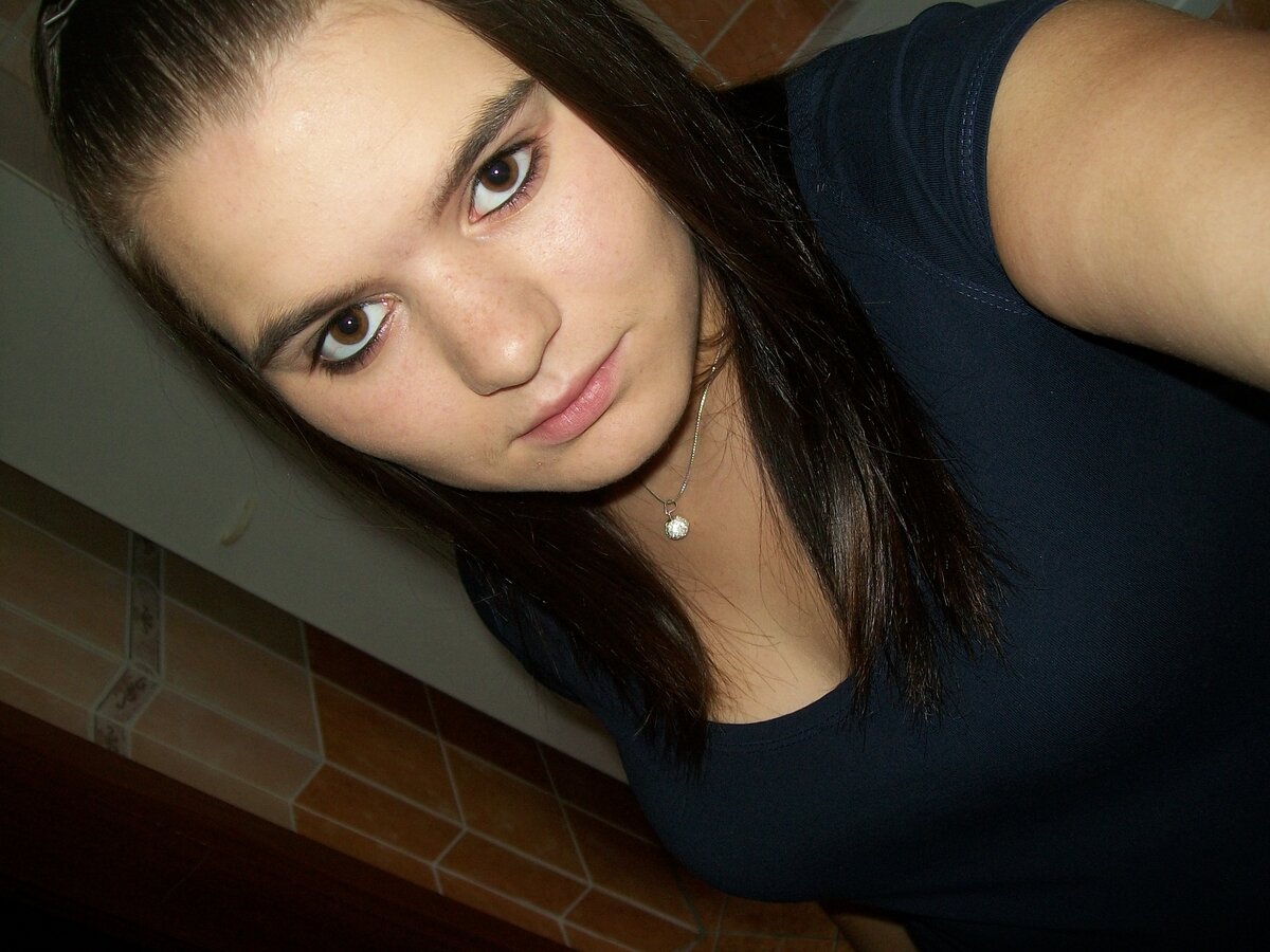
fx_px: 1321
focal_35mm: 36
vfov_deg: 39.7
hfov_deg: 51.4
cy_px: 476
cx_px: 635
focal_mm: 6
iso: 80
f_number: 2.7
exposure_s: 1/30
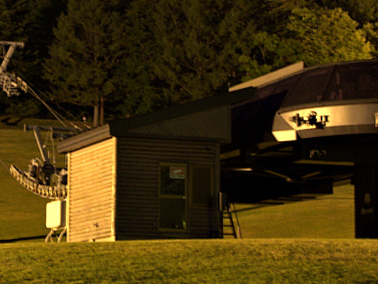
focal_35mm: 136
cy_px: 60
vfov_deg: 10.9
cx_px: 31
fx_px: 1489
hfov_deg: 14.3
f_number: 2.8
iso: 1000
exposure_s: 1/2
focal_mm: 35
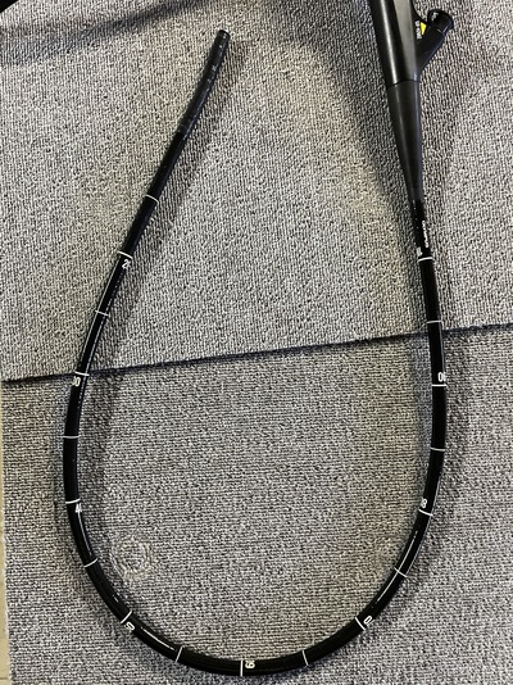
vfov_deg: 67.3
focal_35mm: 26
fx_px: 514
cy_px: 342
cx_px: 256
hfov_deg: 53.0
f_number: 1.6
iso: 500
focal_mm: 4.2
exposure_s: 1/33
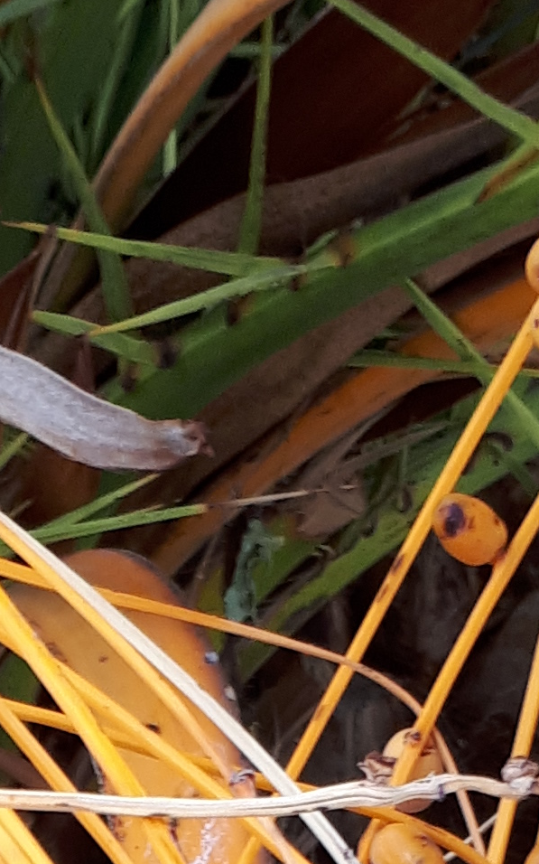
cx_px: -23
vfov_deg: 13.7
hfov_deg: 9.4
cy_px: 1488
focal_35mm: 138
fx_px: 3245
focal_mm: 3.6
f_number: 1.9
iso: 40
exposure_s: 1/146
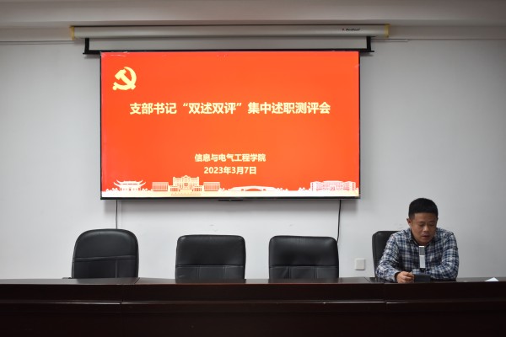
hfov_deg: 47.9
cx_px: 253
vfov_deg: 33.0
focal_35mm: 40
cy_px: 168
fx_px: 569
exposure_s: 1/40
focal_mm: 27
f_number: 4
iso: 1000
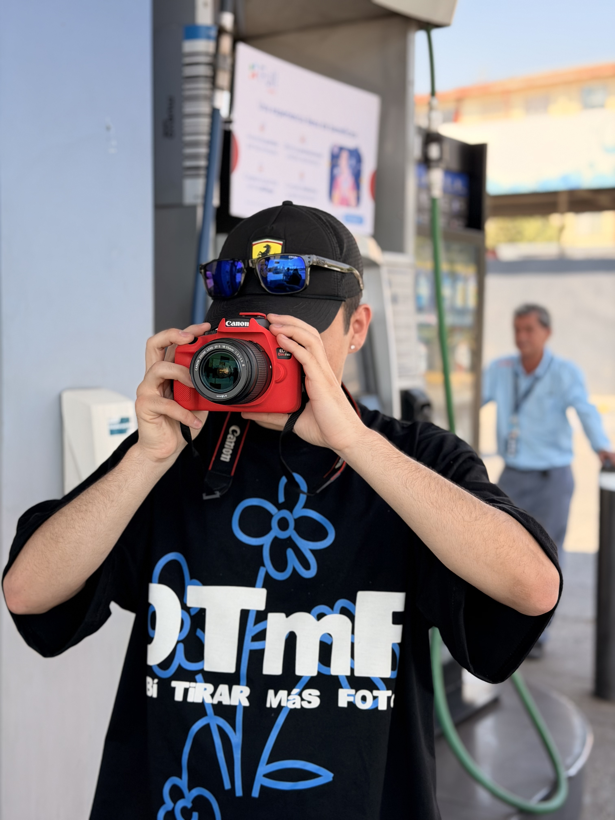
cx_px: 308
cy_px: 410
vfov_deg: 39.7
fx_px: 1137
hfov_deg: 30.3
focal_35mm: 48
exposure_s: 1/601
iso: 64
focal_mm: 6.76
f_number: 1.78
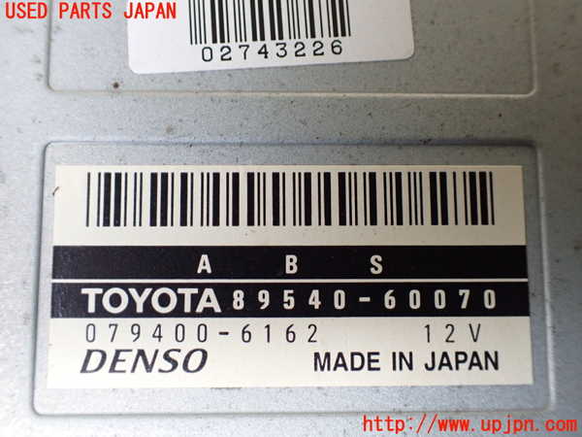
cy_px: 218
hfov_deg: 60.0
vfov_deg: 46.8
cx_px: 291
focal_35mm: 30
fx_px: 504
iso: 800
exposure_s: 1/125
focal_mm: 5.4
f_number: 2.3
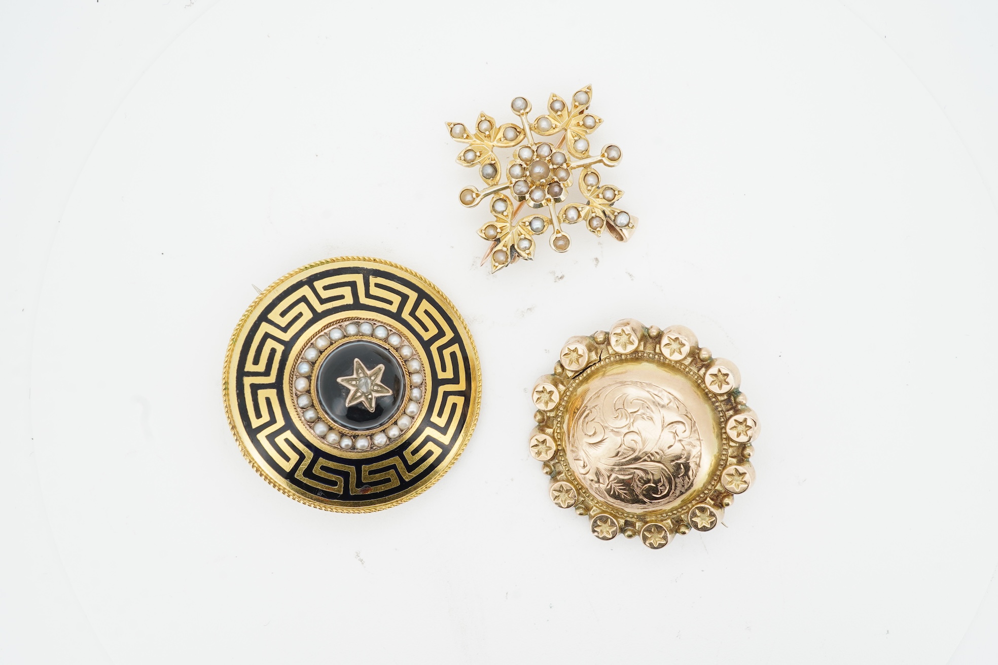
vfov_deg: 29.9
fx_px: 1247
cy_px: 332
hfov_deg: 43.6
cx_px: 499
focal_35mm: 45
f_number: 22
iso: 160
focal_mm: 30
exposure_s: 1/80
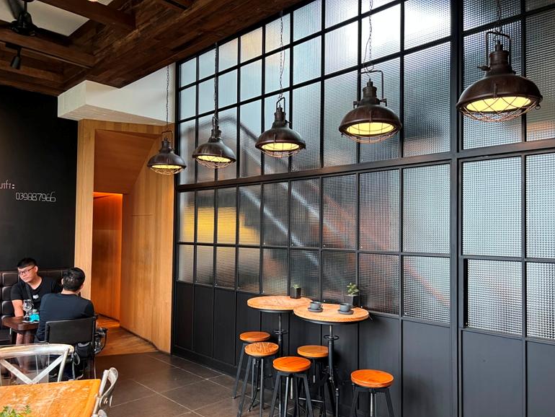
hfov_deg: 65.3
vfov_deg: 51.4
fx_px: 433
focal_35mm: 27
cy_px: 216
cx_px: 283
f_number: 1.5
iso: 125
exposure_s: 1/60
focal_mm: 5.7
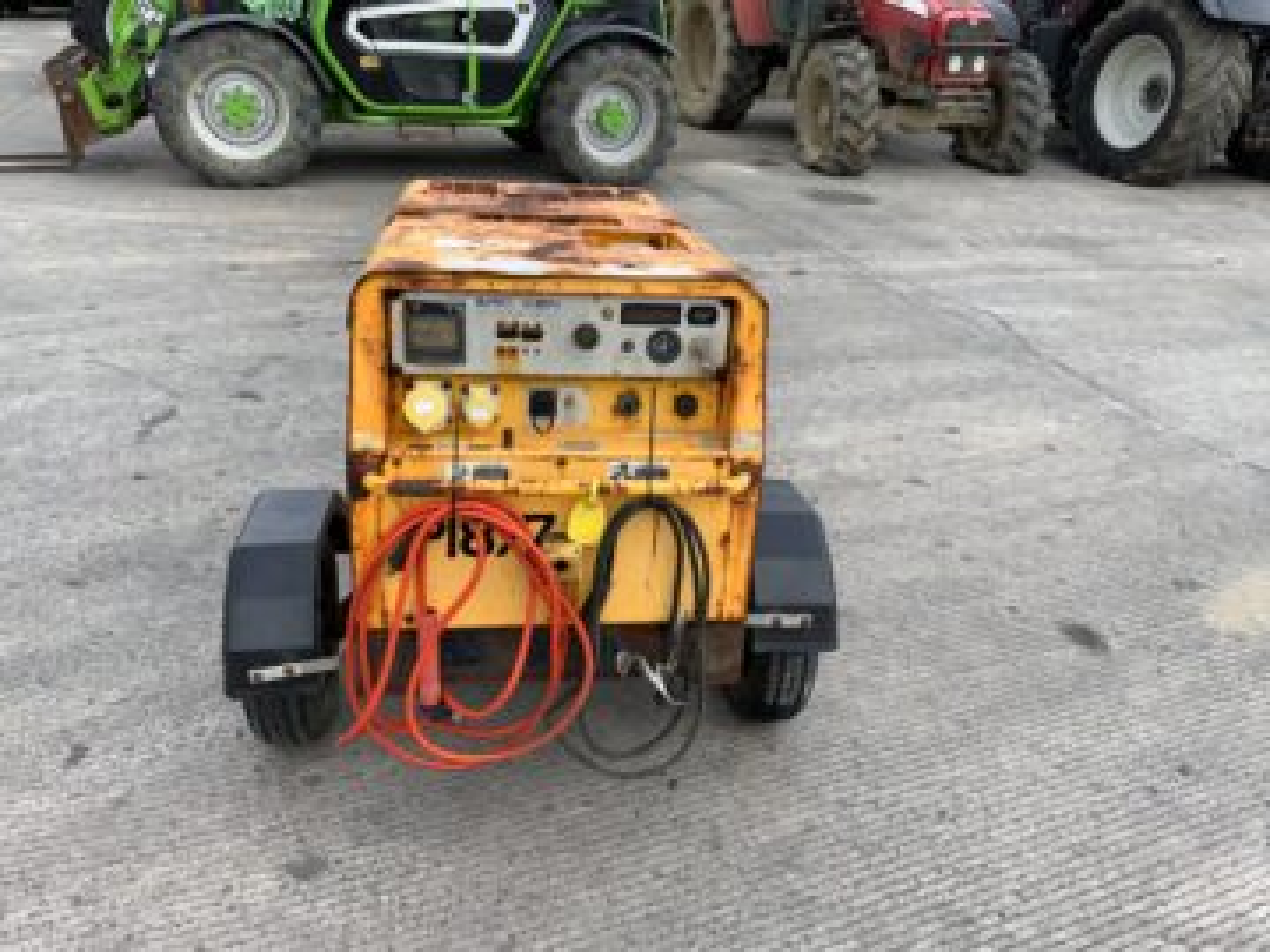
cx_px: 635
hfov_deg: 61.7
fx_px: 1064
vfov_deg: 48.2
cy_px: 476
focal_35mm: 29
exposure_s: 1/912
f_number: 1.8
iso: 16
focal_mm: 3
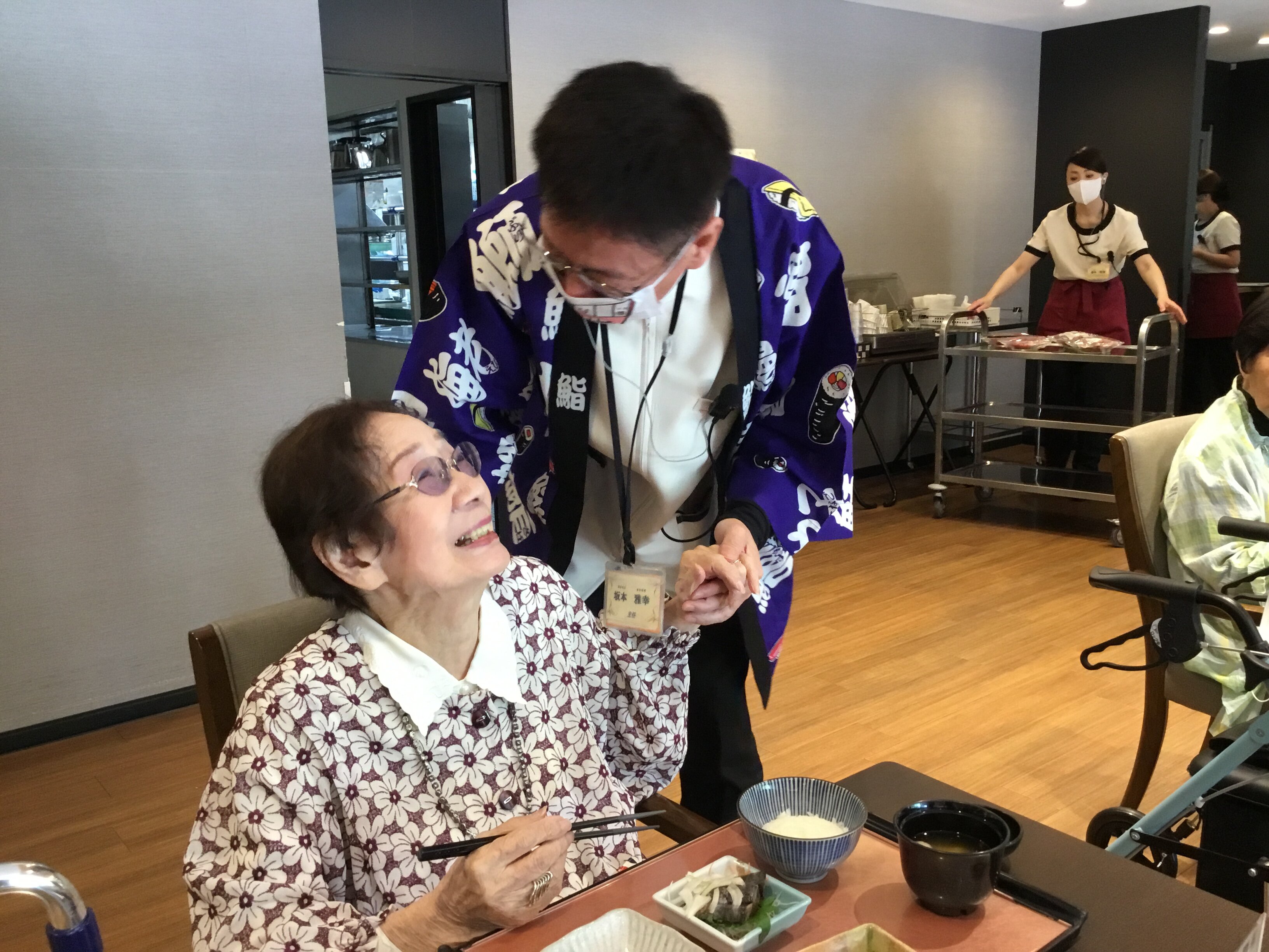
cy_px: 476
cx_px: 634
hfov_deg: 58.4
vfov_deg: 45.4
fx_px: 1136
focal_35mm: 31
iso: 125
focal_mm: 3.3
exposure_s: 1/30
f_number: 2.4
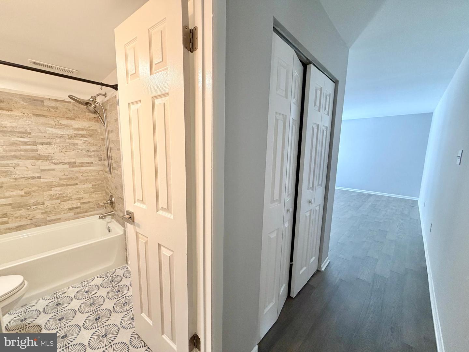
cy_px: 176
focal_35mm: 14
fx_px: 190
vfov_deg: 85.7
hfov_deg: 102.1
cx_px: 234
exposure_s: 1/60
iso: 200
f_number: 2.2
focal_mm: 2.22
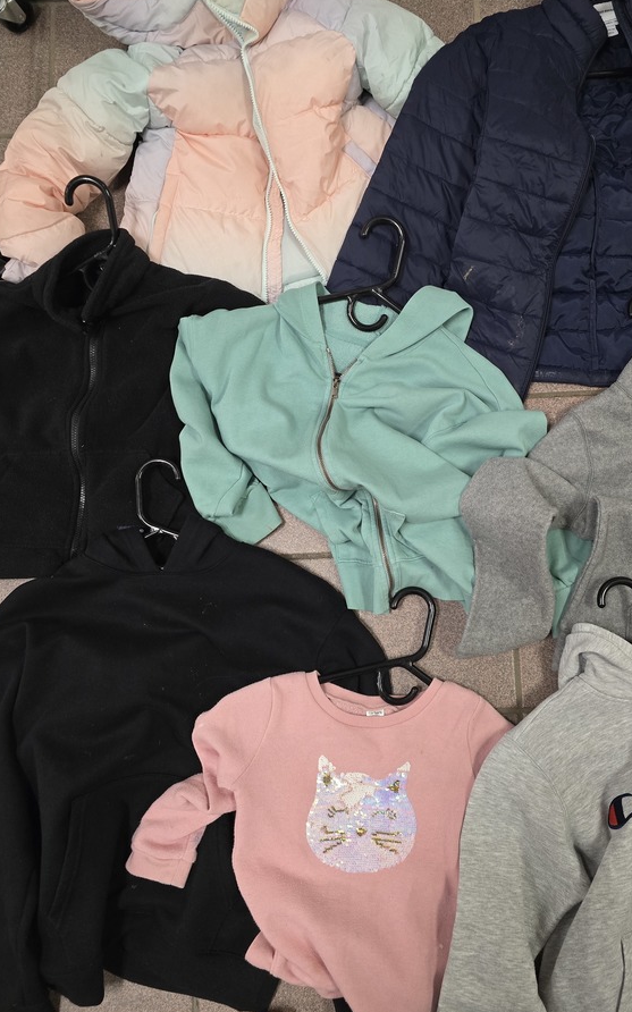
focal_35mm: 28
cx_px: 389
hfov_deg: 44.2
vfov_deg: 66.5
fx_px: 772
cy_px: 484
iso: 640
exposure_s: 1/120
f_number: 1.7
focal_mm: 6.3
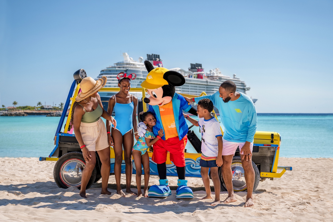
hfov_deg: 37.5
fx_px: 490
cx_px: 166
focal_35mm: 53
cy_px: 111
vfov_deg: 25.5
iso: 500
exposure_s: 1/4000
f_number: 4.5
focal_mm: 53
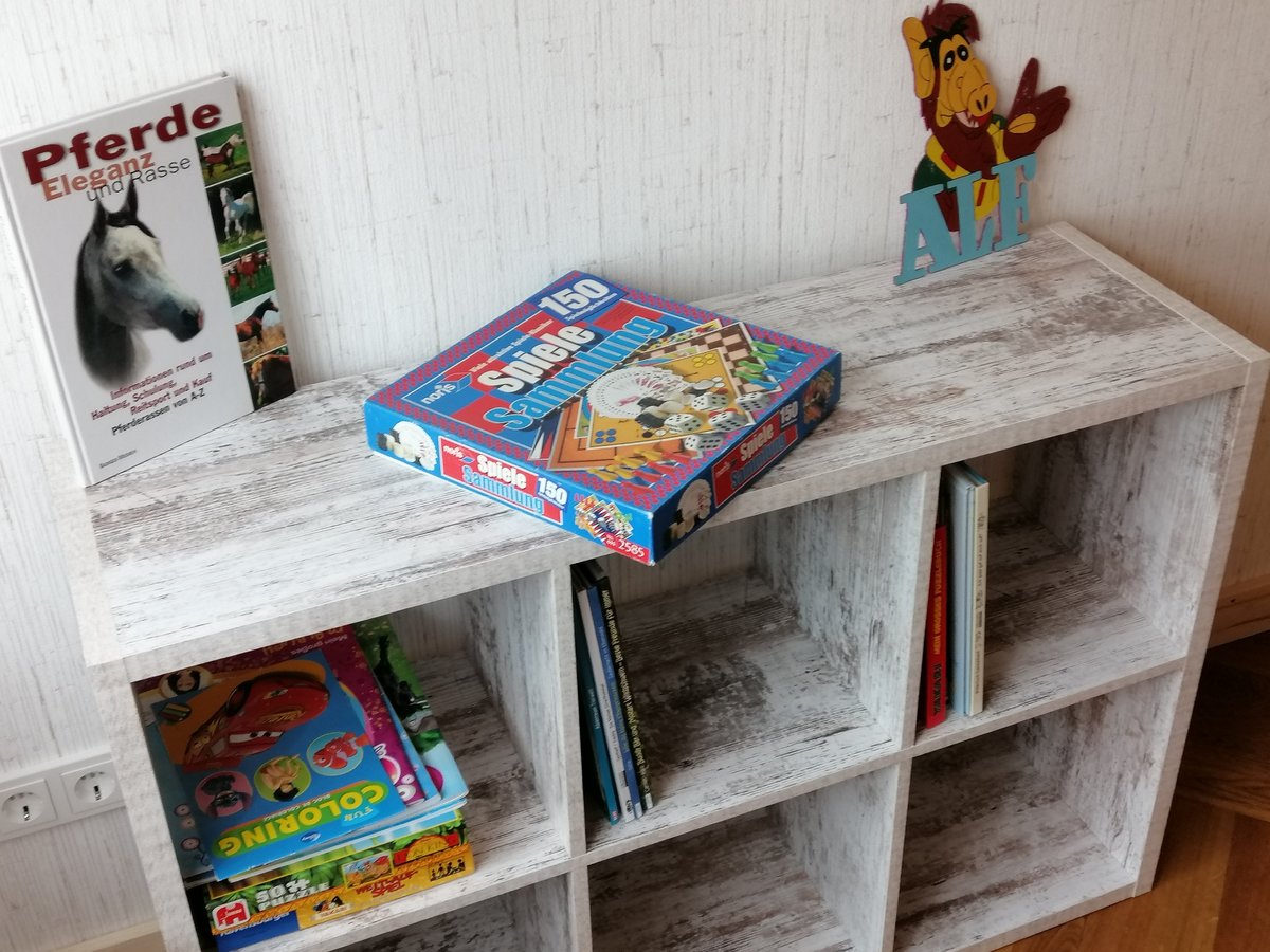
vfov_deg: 35.1
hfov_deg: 45.8
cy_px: 476
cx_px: 635
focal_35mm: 41
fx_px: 1504
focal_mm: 3.95
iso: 160
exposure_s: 1/36
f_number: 1.8
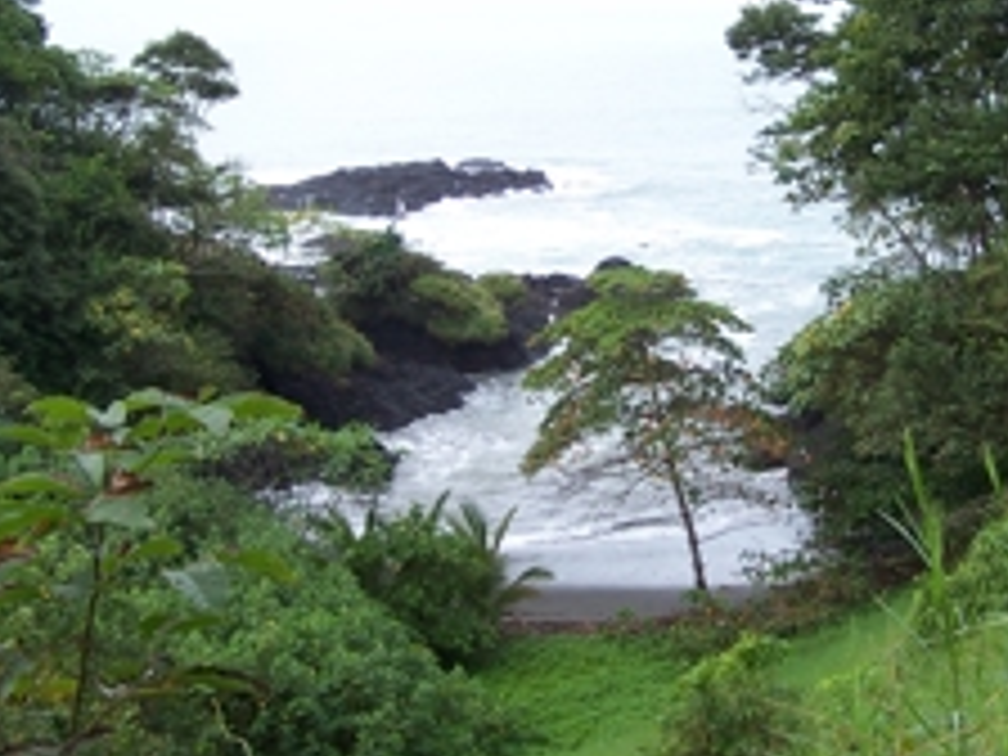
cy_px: 256
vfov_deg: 21.5
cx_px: 652
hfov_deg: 28.4
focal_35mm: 68
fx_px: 1980
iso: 80
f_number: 2.8
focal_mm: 6.3
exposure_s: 1/180
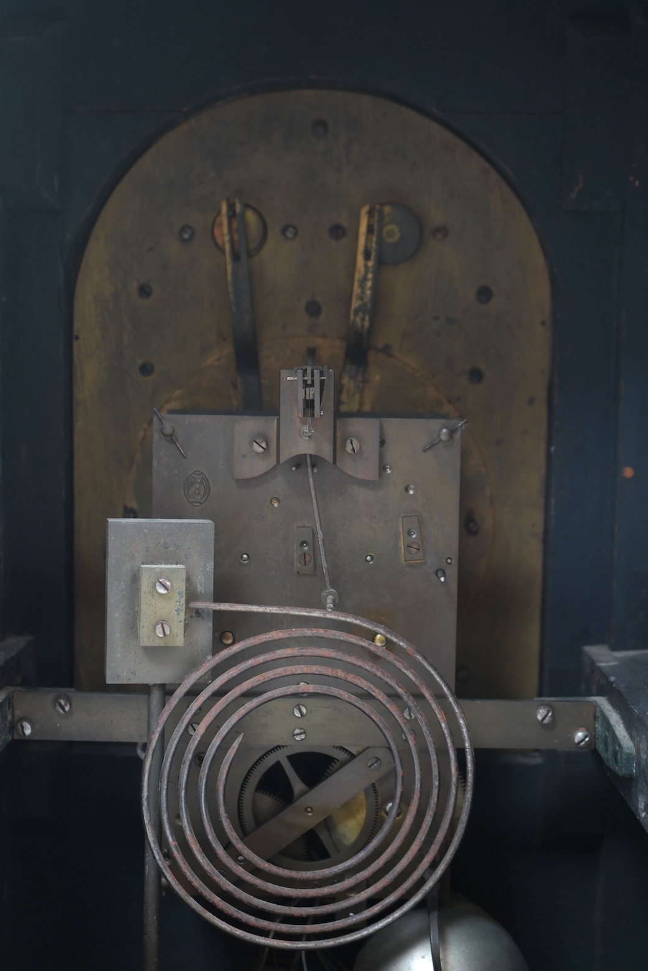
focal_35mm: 49
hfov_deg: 27.5
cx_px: 296
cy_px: 490
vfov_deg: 40.3
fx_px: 1322
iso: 800
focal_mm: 45
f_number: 4.5
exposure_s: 1/30
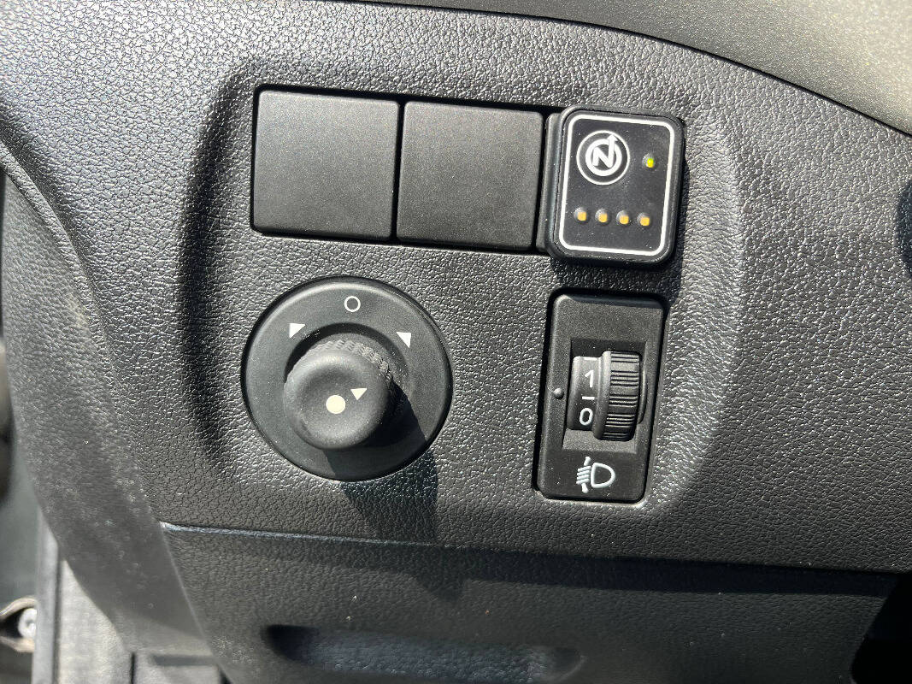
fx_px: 685
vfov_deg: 53.1
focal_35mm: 26
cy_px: 342
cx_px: 456
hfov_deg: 67.3
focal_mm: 5.1
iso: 50
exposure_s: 1/403
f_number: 1.6
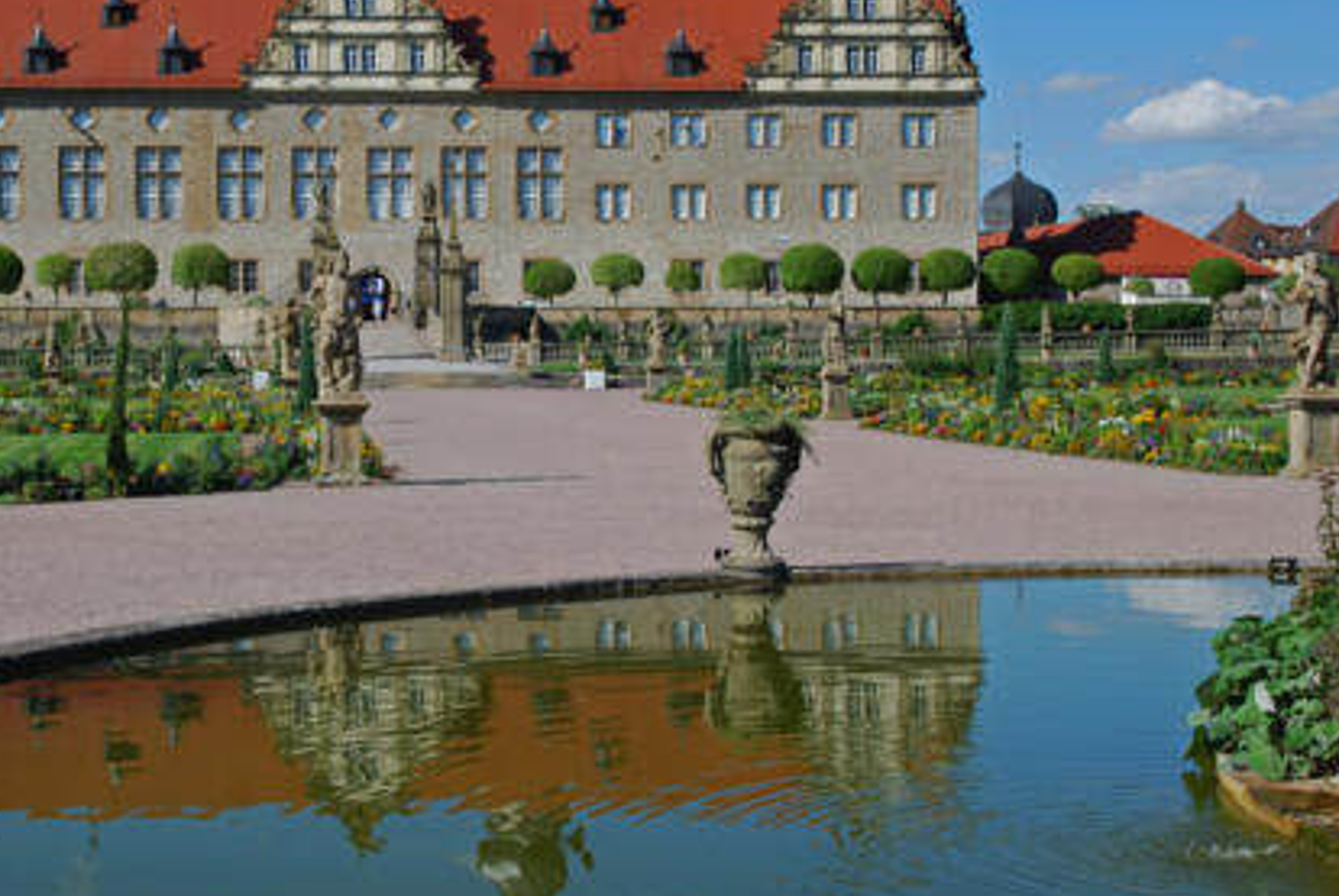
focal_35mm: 62
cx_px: 417
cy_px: 327
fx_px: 2308
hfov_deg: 32.0
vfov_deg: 21.9
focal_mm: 26
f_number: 8
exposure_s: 1/200
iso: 100
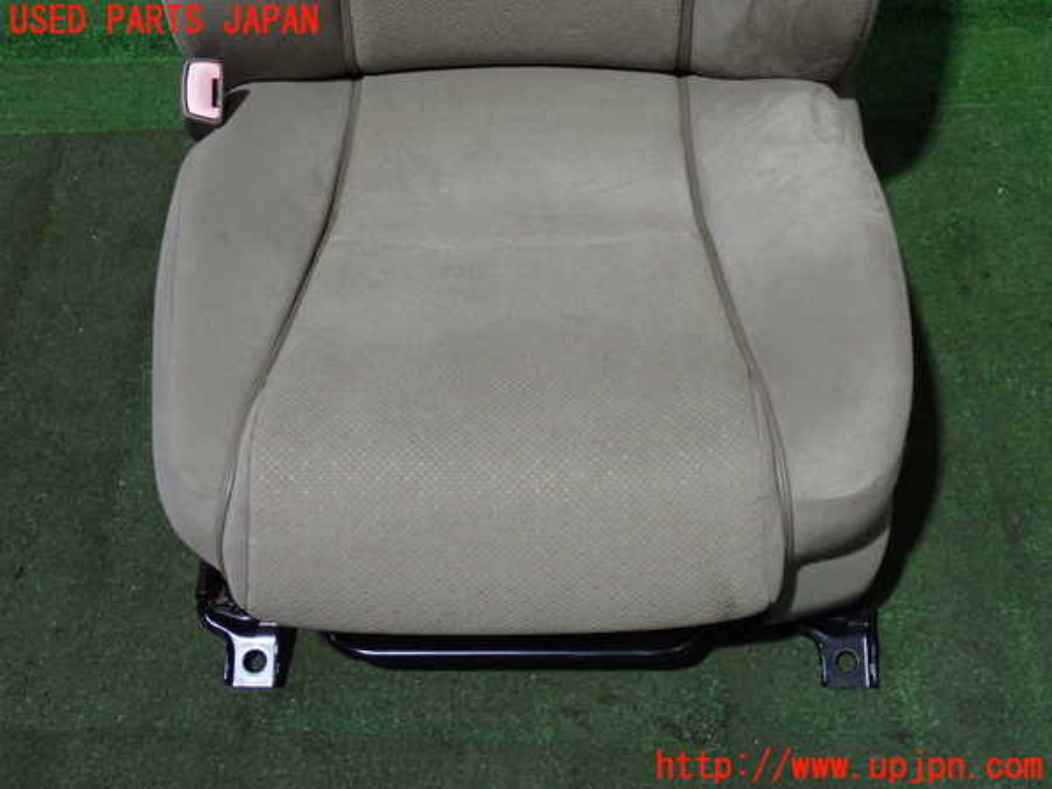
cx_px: 526
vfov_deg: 27.0
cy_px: 394
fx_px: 1641
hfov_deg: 35.5
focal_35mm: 54
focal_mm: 9.65
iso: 800
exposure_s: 1/20
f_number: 3.3
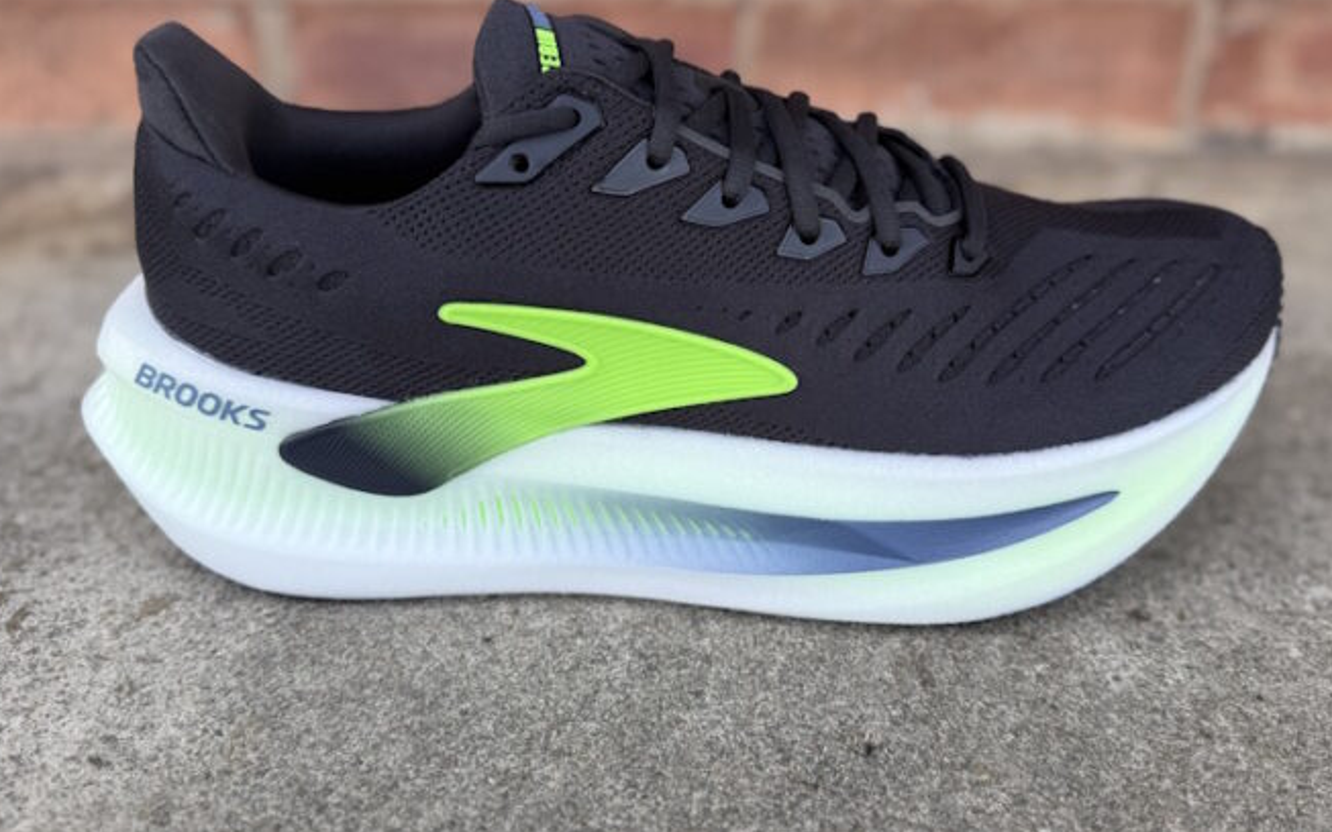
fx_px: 944
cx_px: 666
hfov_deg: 70.4
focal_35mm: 26
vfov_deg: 47.3
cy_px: 326
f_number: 1.78
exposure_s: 1/510
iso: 80
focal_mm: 6.76
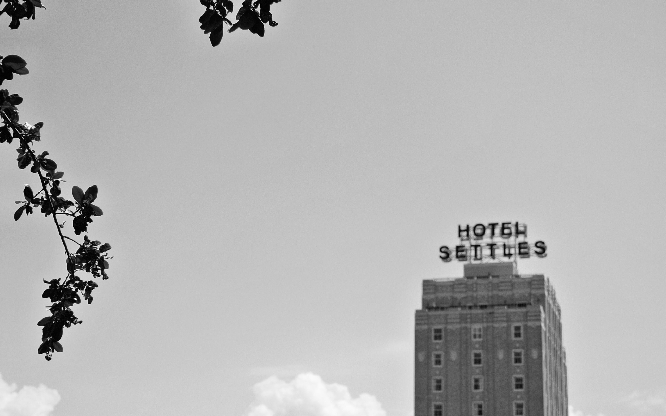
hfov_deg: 27.5
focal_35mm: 75
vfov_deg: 17.4
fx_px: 1361
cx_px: 335
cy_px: 208
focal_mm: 27.2
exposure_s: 1/800
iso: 100
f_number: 5.3
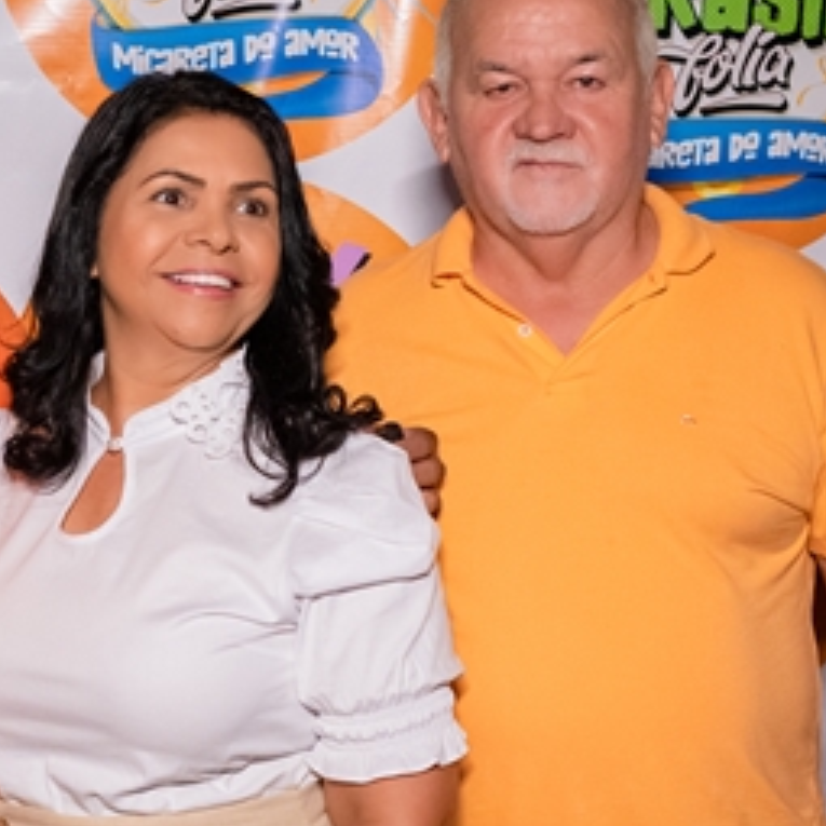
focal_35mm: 89
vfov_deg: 19.4
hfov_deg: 19.3
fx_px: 2403
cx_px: 151
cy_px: 567
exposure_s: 1/400
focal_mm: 24
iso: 2500
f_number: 2.8
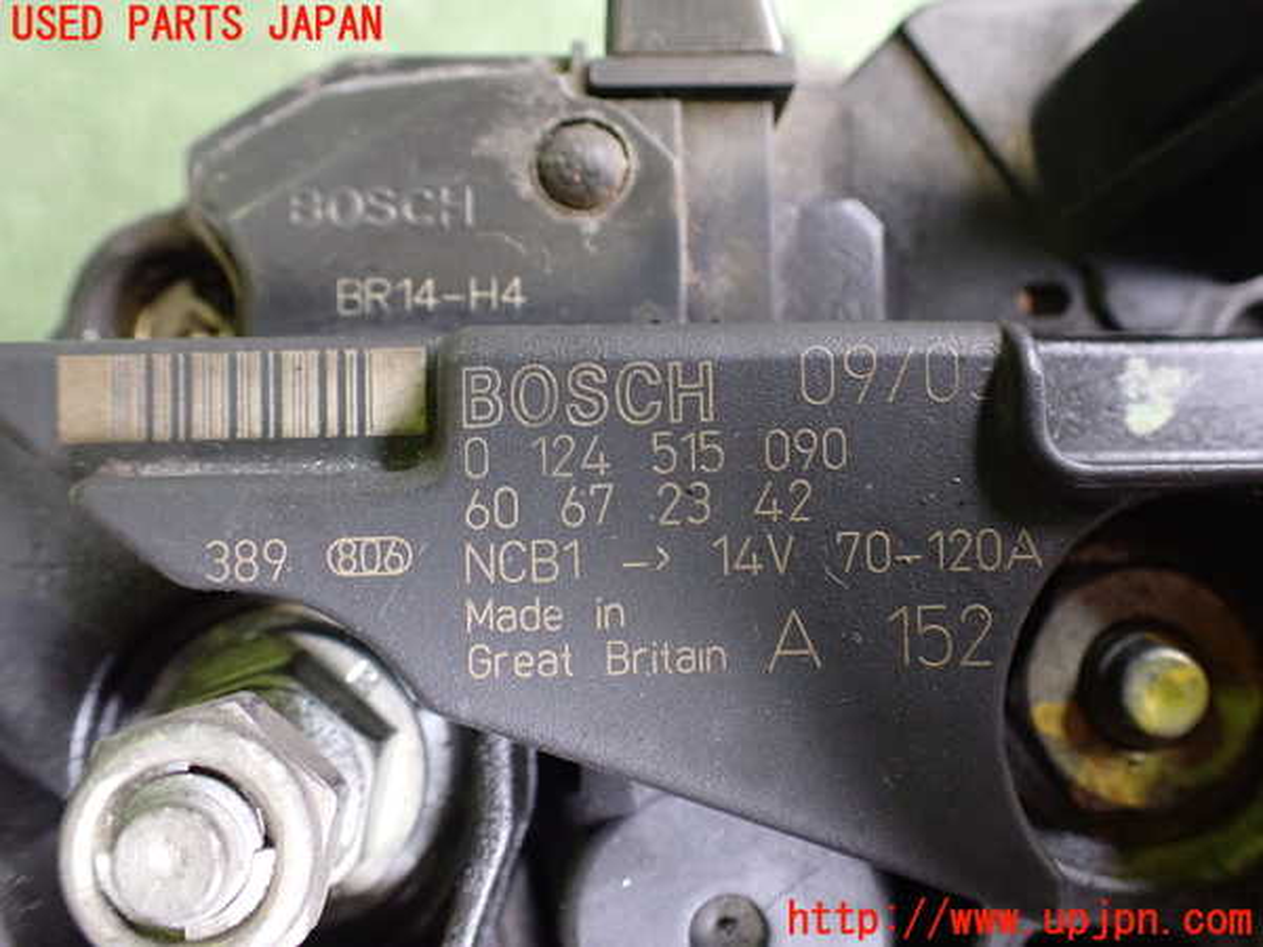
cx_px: 632
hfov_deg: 60.0
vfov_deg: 46.8
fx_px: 1095
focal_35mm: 30
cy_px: 474
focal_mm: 5.4
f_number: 2.3
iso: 800
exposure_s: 1/50
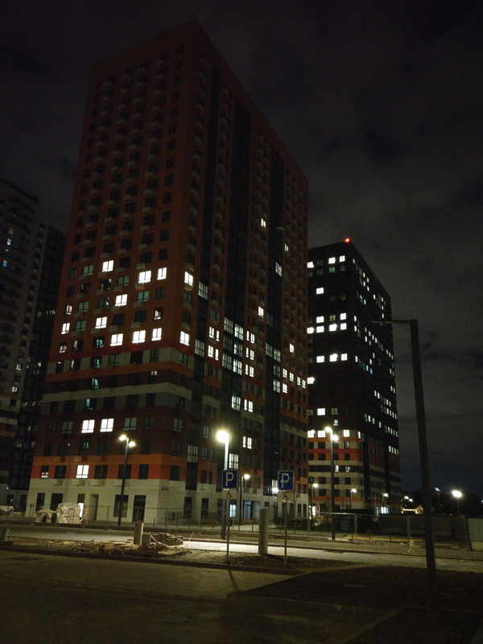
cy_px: 322
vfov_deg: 63.4
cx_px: 242
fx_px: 521
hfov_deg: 49.7
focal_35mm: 28
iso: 3199
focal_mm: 4.26
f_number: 2
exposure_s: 1/13
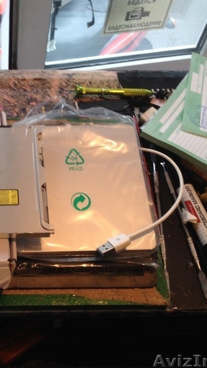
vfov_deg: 39.9
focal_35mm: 52
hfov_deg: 22.4
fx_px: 508
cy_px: 183
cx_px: 16
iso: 50
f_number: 2.4
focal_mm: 4.28
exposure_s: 1/30
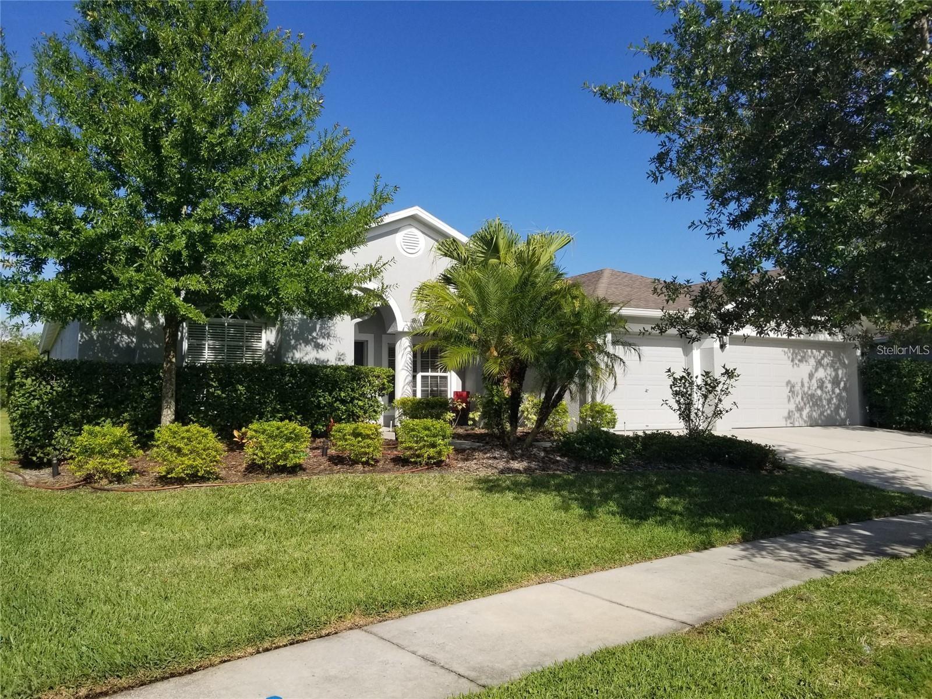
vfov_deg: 53.1
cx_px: 466
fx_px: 700
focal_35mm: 26
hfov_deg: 67.3
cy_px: 350
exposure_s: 1/3088
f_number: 1.7
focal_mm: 4.25
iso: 50
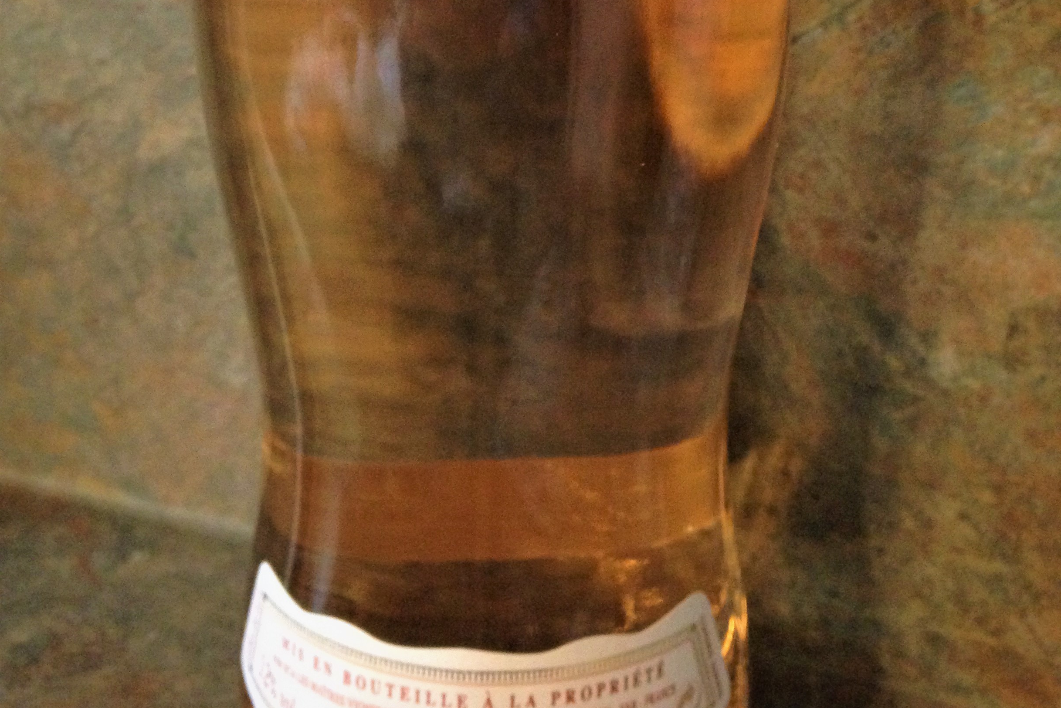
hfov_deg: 42.7
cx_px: 531
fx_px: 1356
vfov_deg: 28.7
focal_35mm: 46
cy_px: 148
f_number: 2.4
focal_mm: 4.12
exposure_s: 1/20
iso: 400
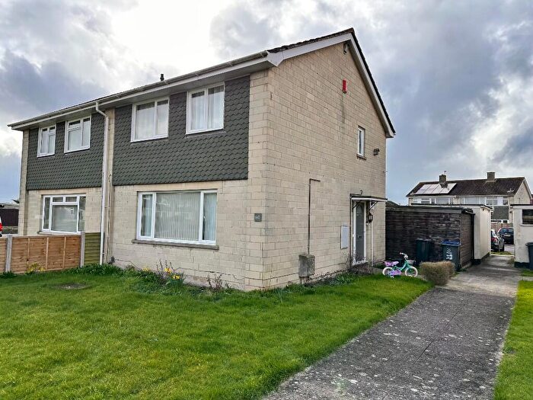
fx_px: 370
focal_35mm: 24
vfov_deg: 56.8
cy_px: 200
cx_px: 266
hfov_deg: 71.6
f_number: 1.78
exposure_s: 1/2110
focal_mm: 6.86
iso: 80
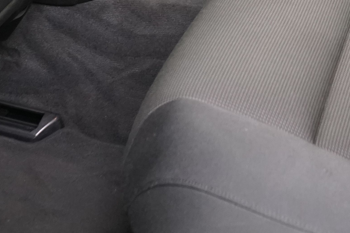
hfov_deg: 18.7
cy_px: -194
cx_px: 291
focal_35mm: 108
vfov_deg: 11.7
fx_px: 1050
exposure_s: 1/20
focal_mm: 28
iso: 3200
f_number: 5.6
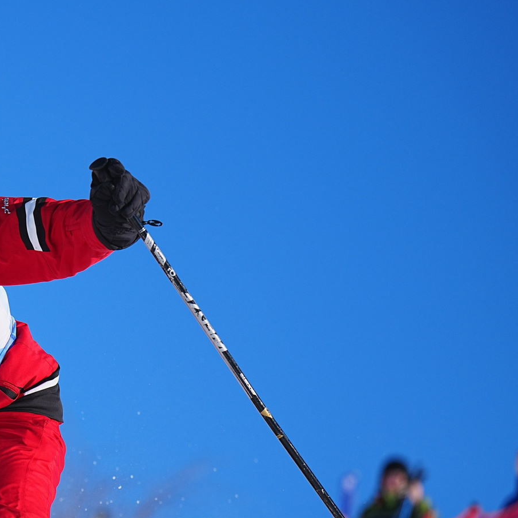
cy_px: 386
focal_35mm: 319
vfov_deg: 5.5
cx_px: -99
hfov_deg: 5.5
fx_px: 5401
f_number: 2.8
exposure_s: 1/4000
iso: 100
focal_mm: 133
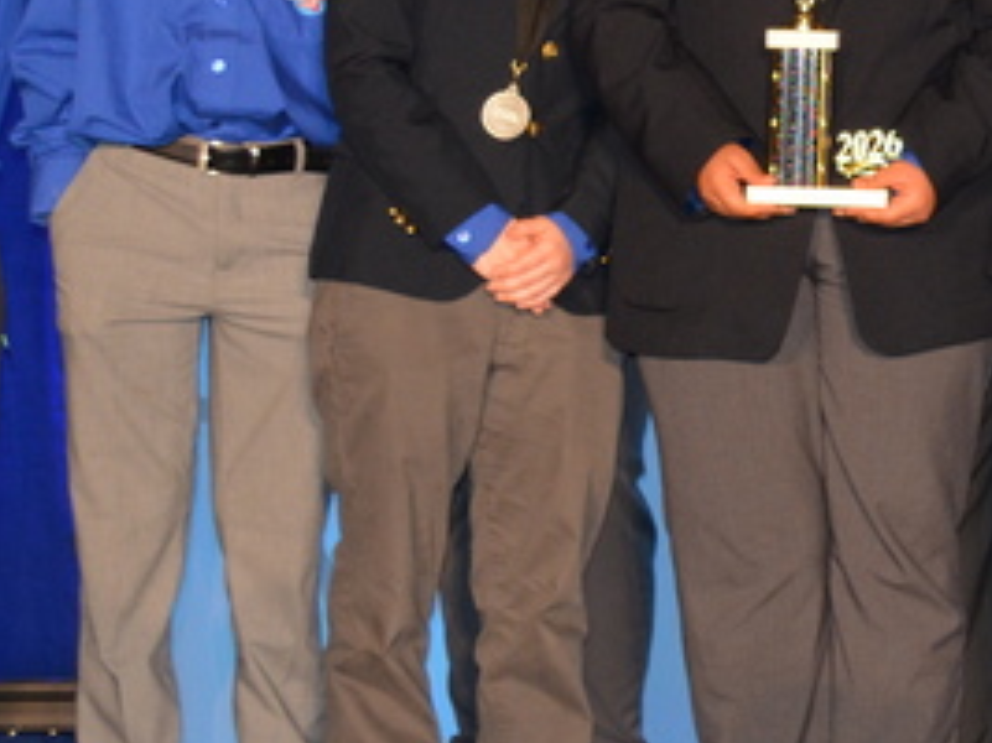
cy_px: 28
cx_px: 1479
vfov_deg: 7.9
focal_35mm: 188
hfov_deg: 10.2
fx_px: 5385
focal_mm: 34
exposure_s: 1/60
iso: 800
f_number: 5
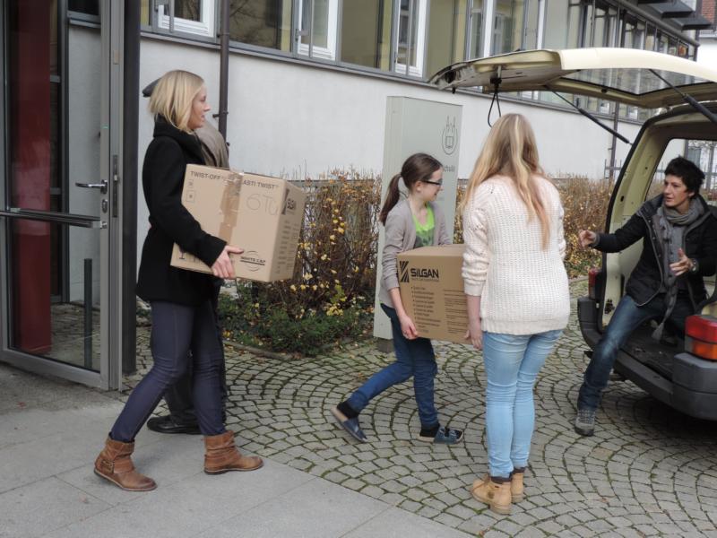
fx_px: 829
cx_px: 358
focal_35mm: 40
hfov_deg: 46.8
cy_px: 269
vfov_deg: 36.0
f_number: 3.3
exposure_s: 1/160
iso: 80
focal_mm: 7.1
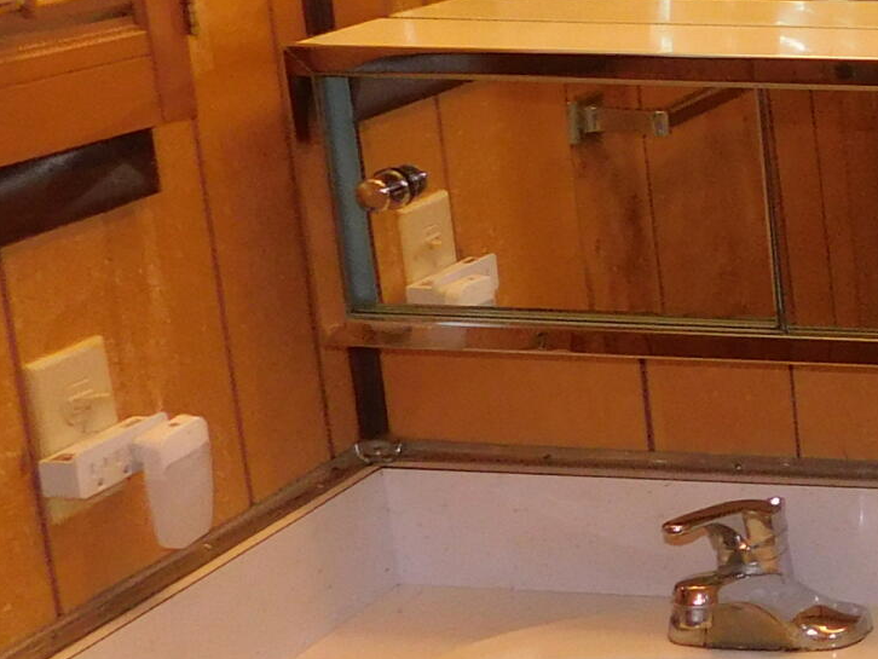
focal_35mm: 95
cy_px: 222
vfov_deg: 15.5
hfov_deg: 16.3
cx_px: 1714
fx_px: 2410
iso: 200
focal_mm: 4
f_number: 3
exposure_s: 1/30
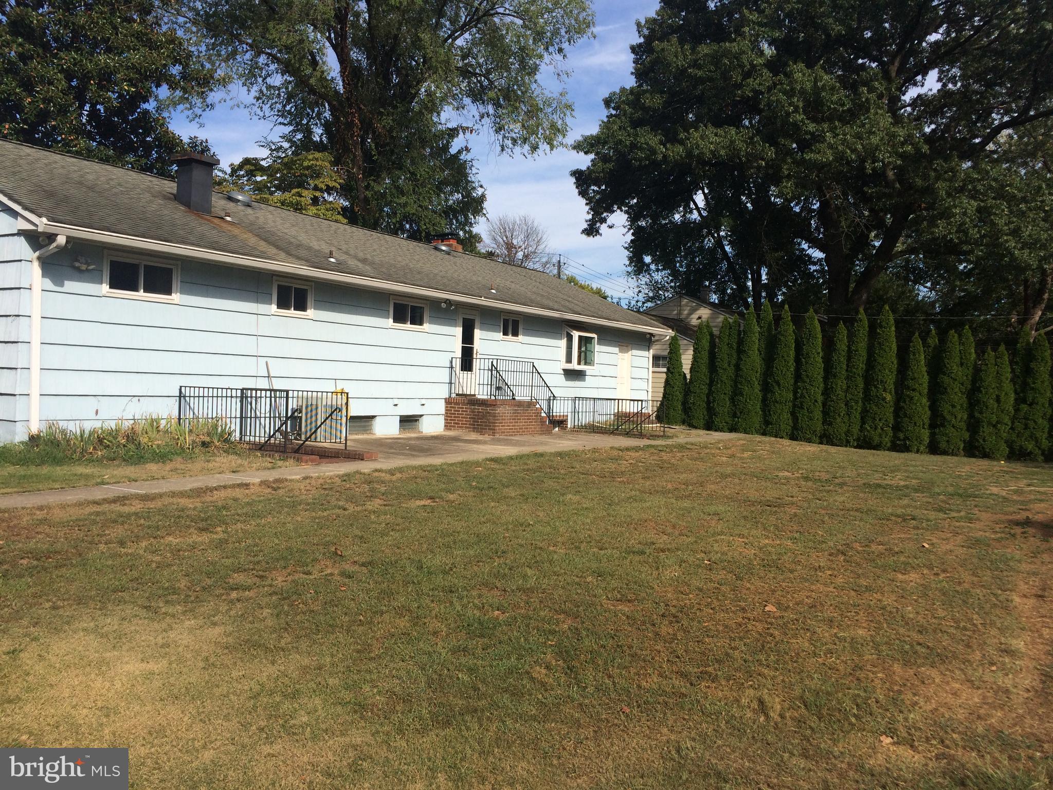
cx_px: 526
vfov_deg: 48.2
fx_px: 882
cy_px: 395
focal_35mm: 29
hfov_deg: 61.7
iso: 32
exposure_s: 1/2283
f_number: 2.2
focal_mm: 4.15
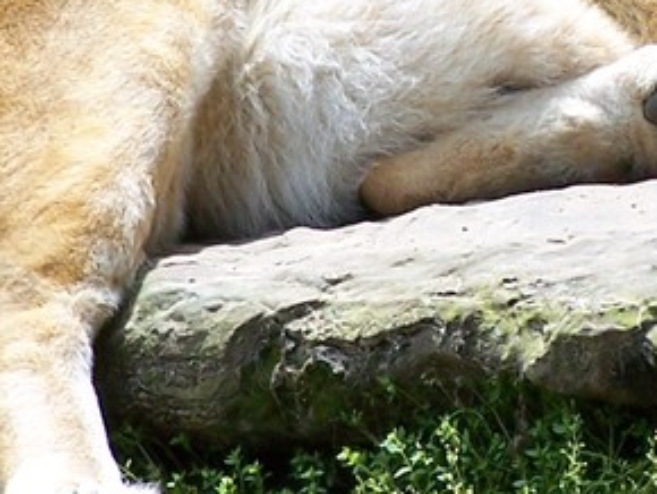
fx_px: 18255
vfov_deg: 1.5
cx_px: 671
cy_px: 10
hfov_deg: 2.1
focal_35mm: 961
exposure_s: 1/640
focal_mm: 36.2
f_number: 3.2
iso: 80
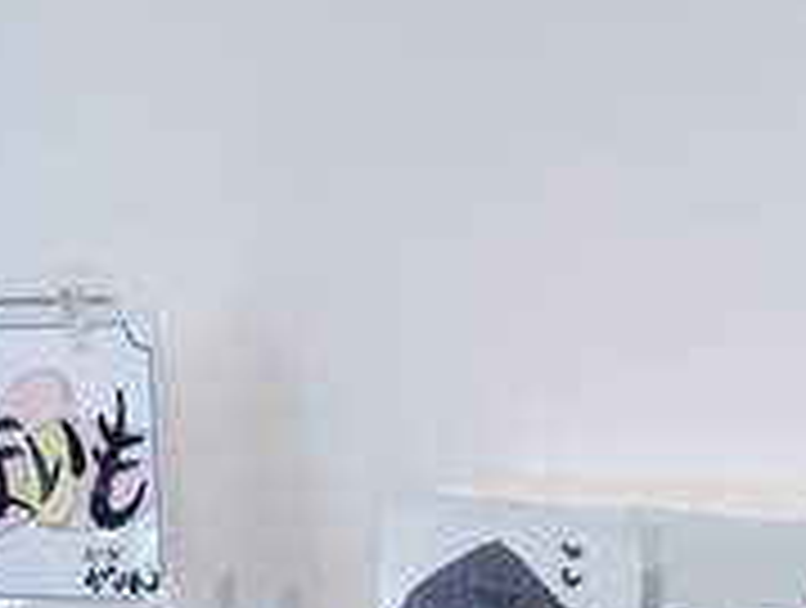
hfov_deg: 18.3
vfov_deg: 13.0
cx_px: 455
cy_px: 964
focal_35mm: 107
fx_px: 2496
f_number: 2
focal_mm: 4.5
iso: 223
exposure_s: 1/33
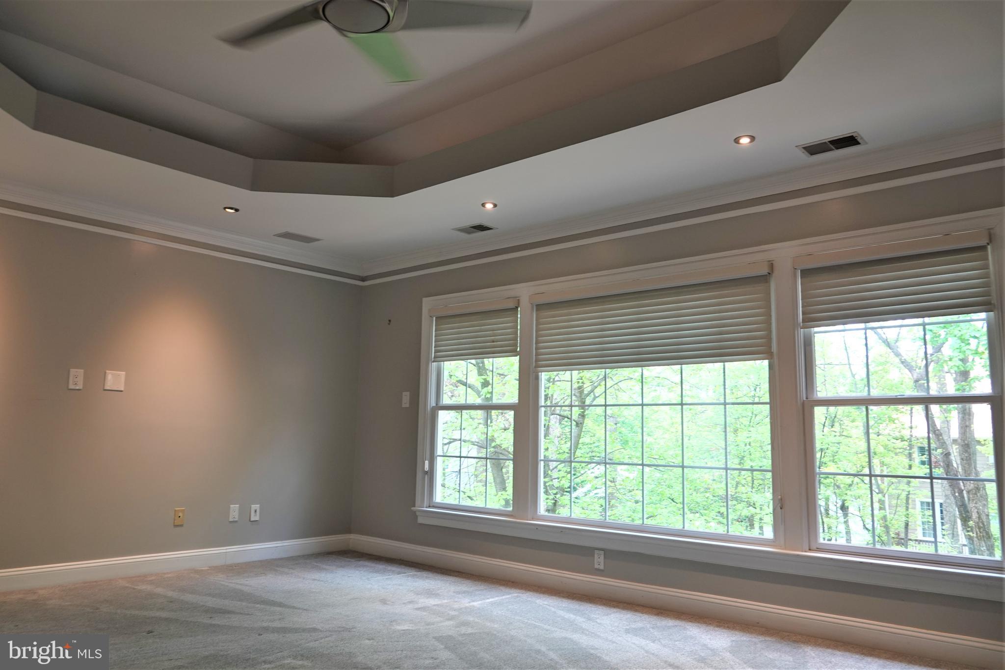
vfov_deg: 51.3
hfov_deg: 71.5
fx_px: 698
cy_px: 335
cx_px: 502
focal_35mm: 25
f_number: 2.5
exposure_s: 1/40
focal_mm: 9.14
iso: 100
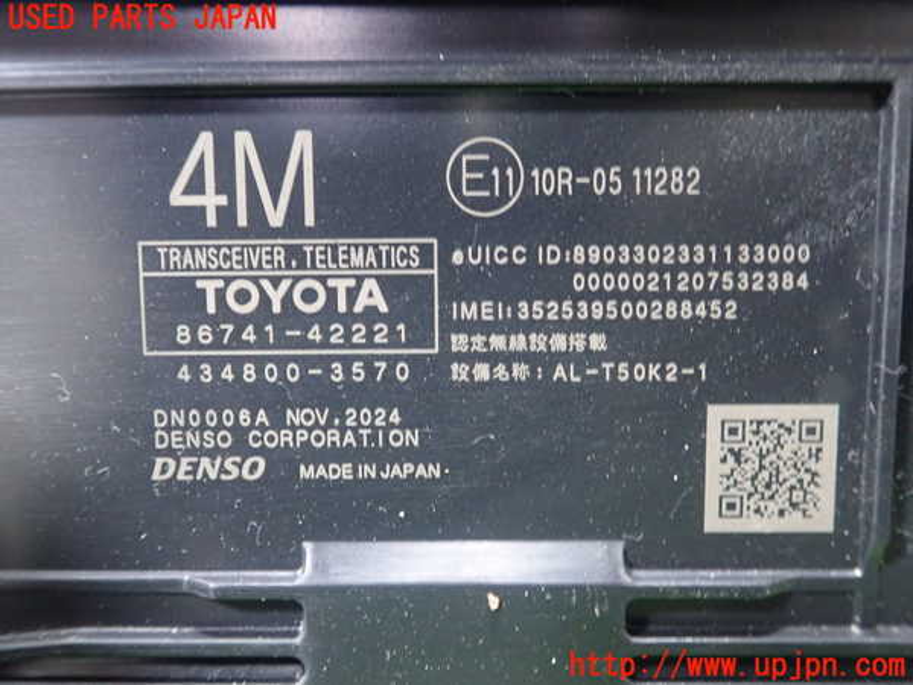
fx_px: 791
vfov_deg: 46.8
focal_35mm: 30
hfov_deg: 60.0
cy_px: 342
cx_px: 456
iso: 800
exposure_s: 1/30
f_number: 2.3
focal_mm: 5.5
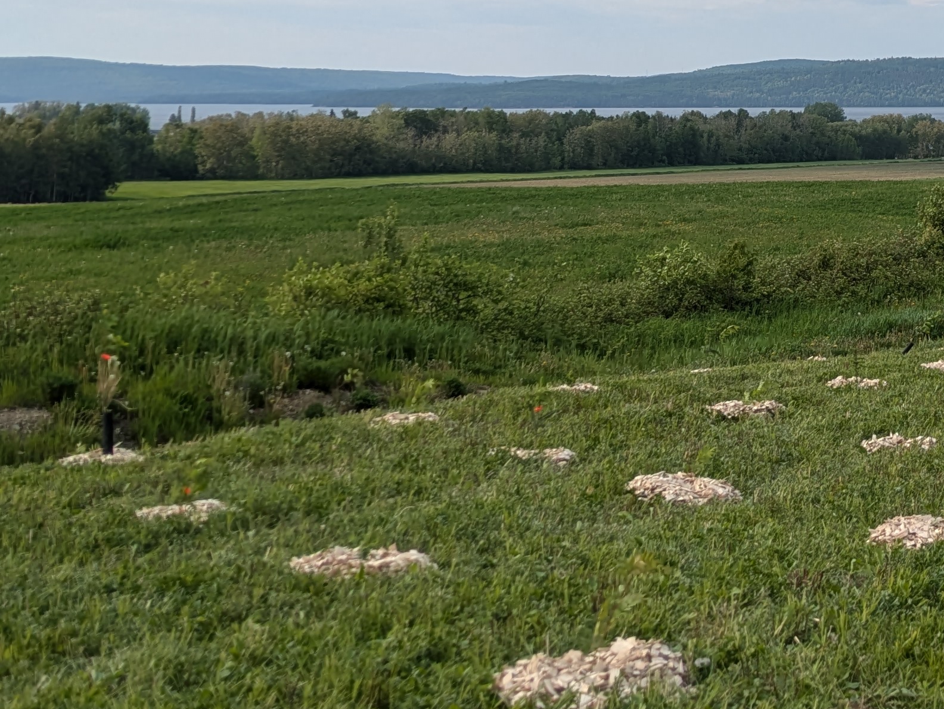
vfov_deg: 19.8
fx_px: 1991
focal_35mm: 73
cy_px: 76
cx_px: 911
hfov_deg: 25.5
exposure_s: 1/1869
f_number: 1.89
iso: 55
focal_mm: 5.43
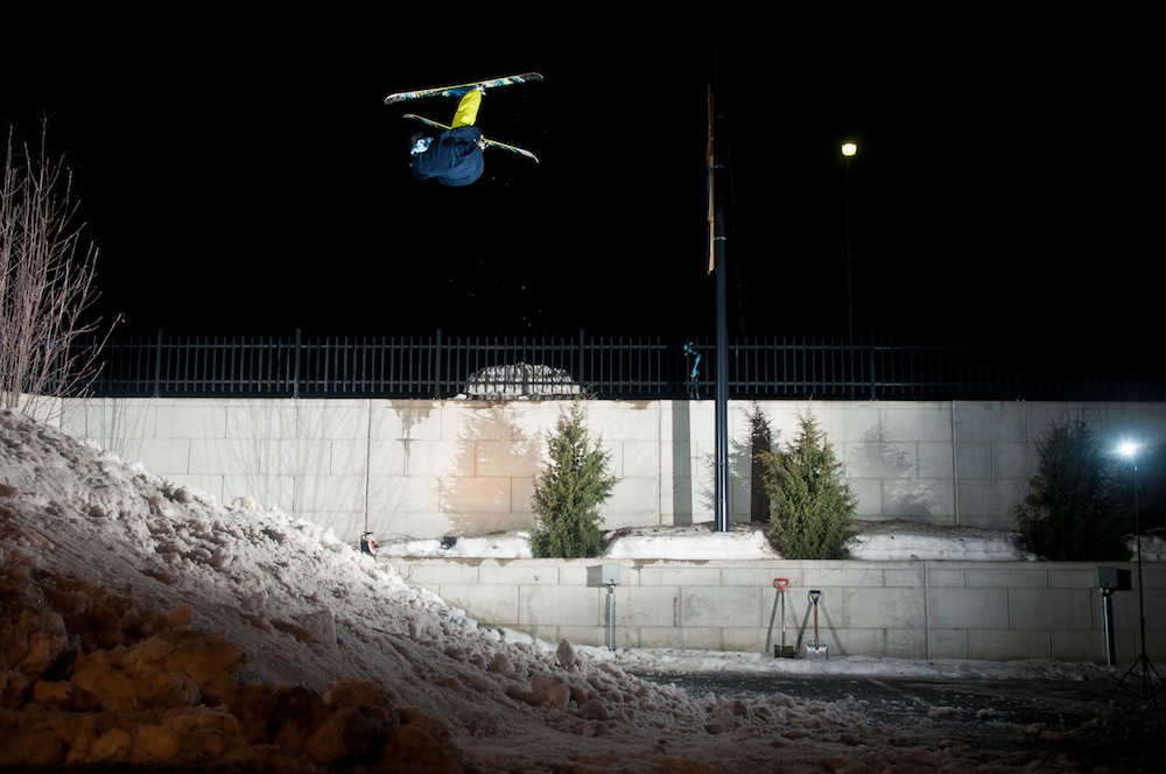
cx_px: 583
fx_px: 1067
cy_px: 387
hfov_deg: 57.3
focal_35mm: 33
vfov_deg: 39.9
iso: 400
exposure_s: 1/80
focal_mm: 22
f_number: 4
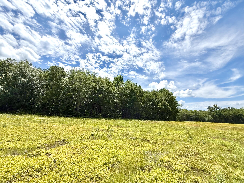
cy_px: 92
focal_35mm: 14
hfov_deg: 102.1
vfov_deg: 85.7
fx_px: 99
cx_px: 122
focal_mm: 2.22
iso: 50
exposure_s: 1/4762
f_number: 2.2
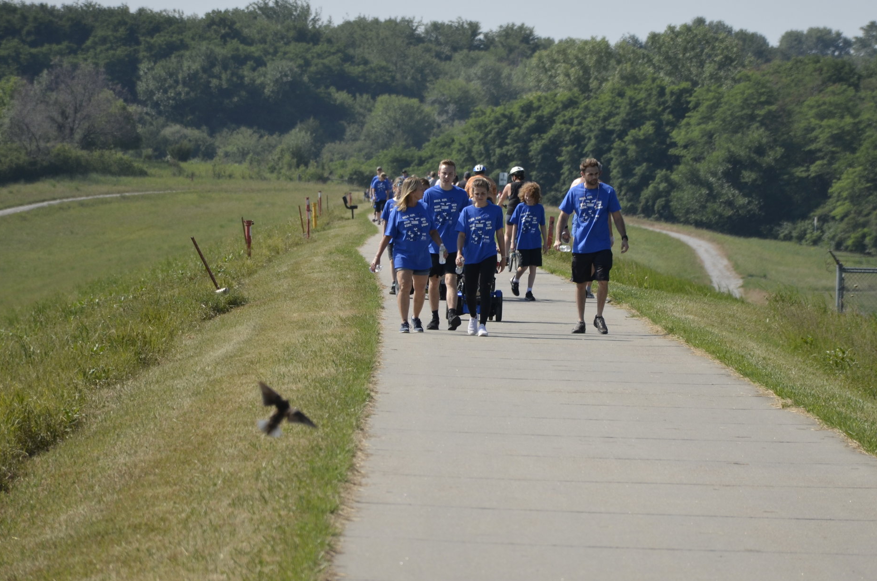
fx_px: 6881
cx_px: 495
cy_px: 278
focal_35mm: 283
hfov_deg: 7.3
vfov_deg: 4.8
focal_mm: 140
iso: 200
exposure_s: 1/640
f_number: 6.3
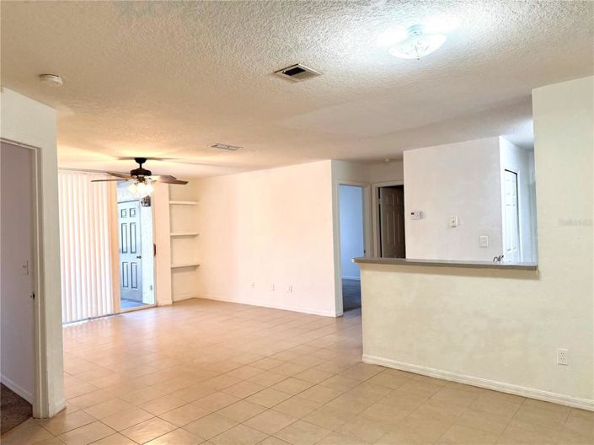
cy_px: 222
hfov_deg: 71.6
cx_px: 297
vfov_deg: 56.8
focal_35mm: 24
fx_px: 412
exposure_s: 1/120
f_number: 1.78
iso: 200
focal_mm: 6.76
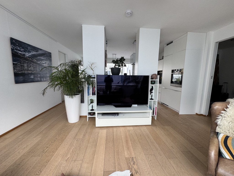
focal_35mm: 14
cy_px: 88
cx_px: 117
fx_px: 95
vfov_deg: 85.7
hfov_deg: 102.1
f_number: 2.2
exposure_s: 1/99
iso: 80
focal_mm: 2.22
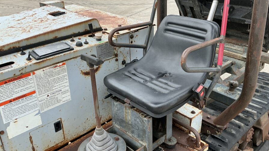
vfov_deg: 33.6
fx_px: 250
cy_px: 61
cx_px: 149
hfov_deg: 56.5
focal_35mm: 35
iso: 25
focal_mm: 3
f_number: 1.8
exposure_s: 1/324
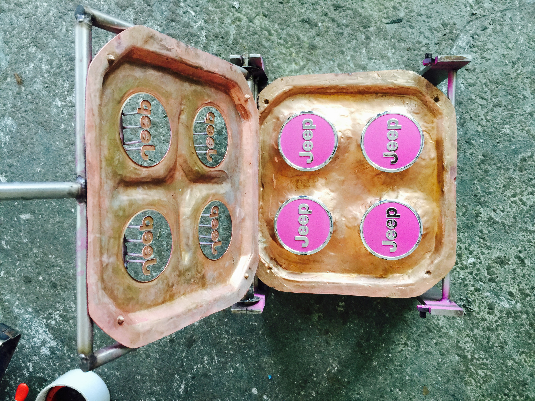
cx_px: 268
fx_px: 448
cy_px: 200
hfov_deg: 61.7
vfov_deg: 48.2
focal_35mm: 29
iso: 64
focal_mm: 4.15
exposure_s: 1/15
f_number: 2.2
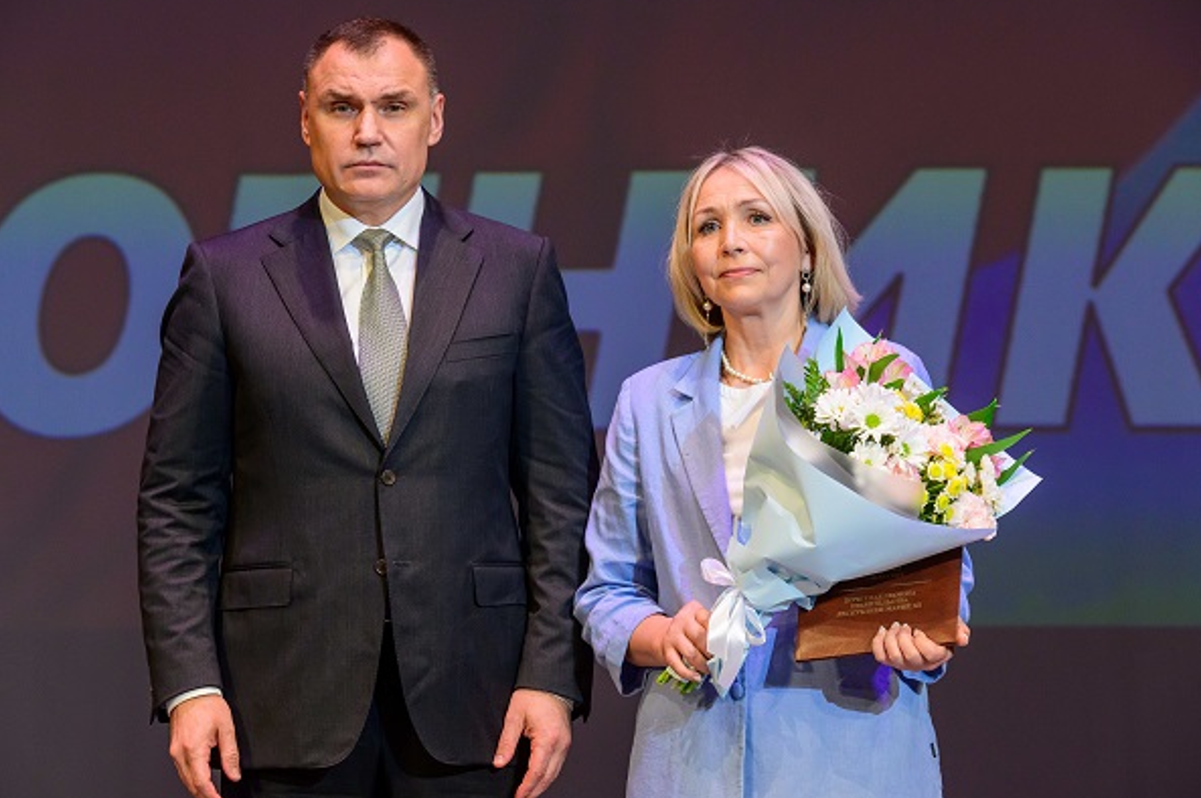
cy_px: 401
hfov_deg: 12.7
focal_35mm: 162
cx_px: 583
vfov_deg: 8.5
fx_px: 5398
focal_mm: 150
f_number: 5.6
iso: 4000
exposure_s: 1/200
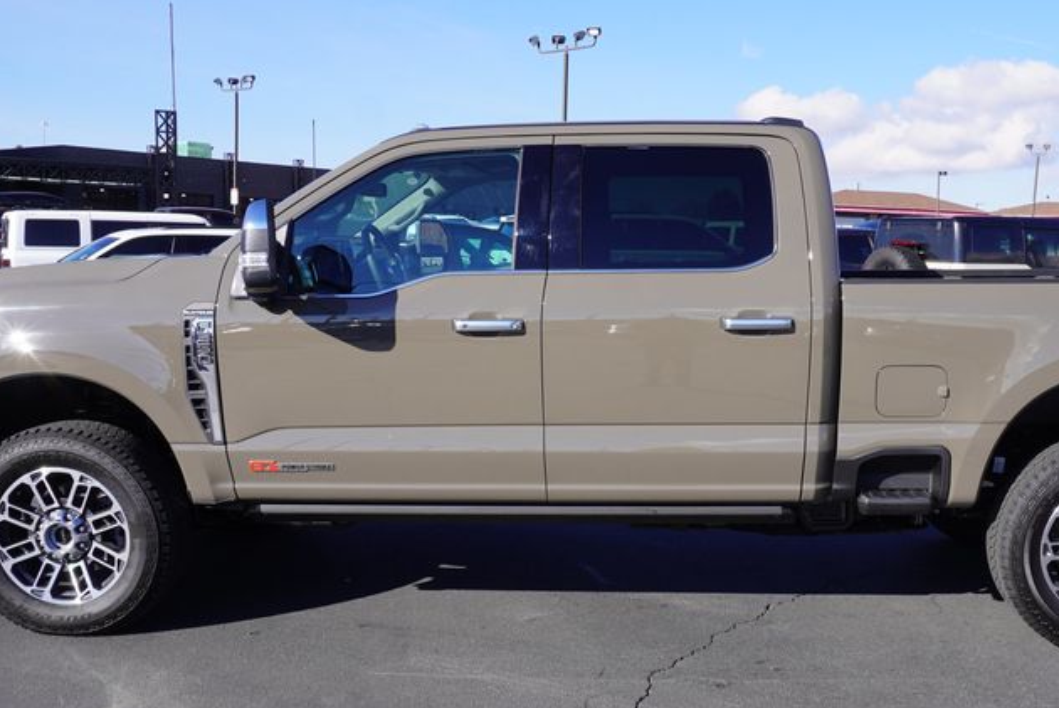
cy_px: 410
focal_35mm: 39
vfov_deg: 34.2
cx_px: 657
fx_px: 1148
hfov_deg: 49.1
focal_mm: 16
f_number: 9
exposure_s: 1/125
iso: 100
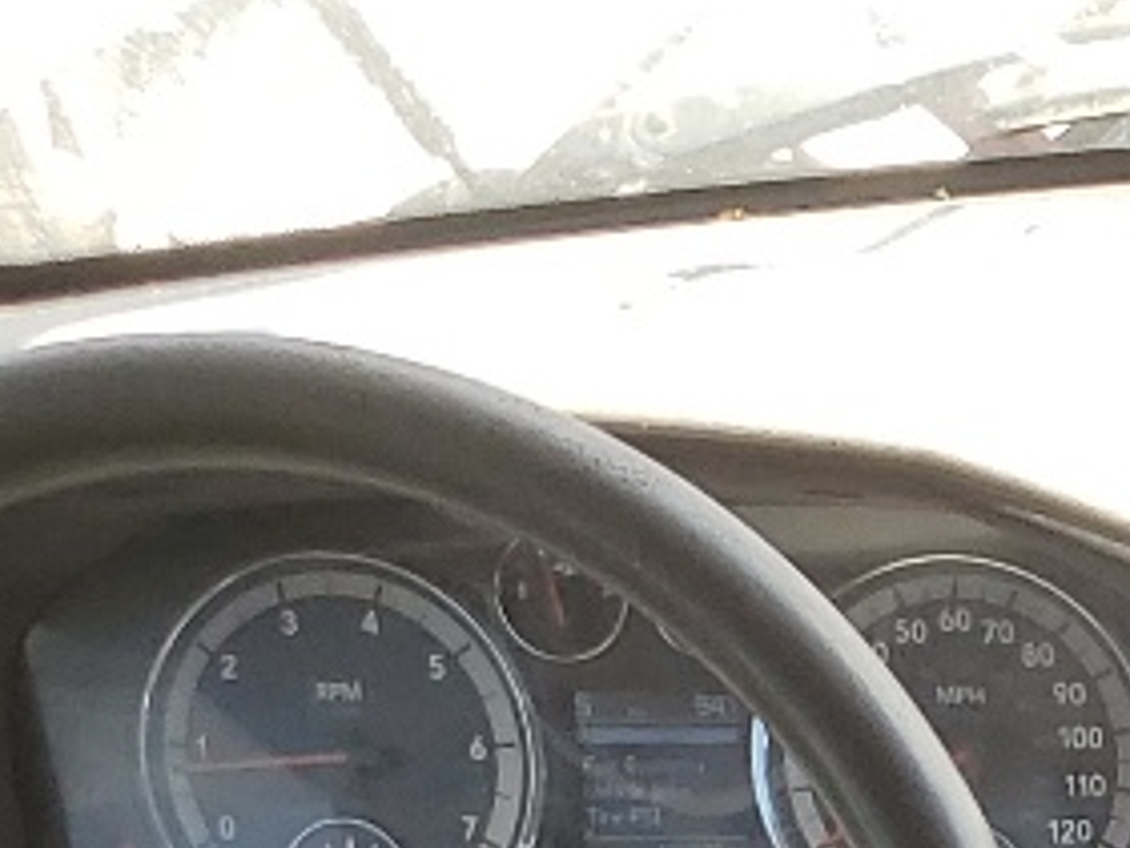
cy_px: 2359
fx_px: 4833
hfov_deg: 12.0
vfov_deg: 8.7
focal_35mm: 148
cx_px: 2224
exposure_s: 1/303
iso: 50
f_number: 1.5
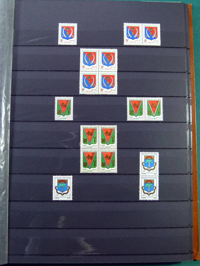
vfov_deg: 50.1
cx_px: 100
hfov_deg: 38.7
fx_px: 285
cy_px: 133
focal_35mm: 37
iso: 200
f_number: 3.1
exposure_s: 1/60
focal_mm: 6.7
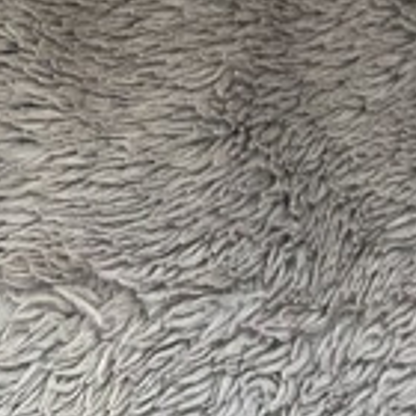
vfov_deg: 11.3
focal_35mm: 131
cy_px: -553
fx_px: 1781
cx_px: 469
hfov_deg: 13.0
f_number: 1.8
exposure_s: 1/25
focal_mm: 4.25
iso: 800
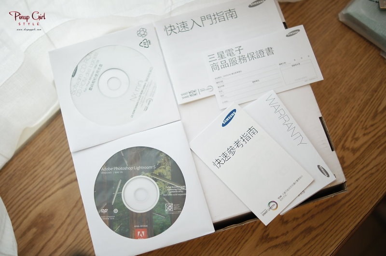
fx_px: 562
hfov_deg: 37.9
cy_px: 128
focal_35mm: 52
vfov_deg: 25.7
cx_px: 193
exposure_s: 1/125
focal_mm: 35
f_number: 1.8
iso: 400
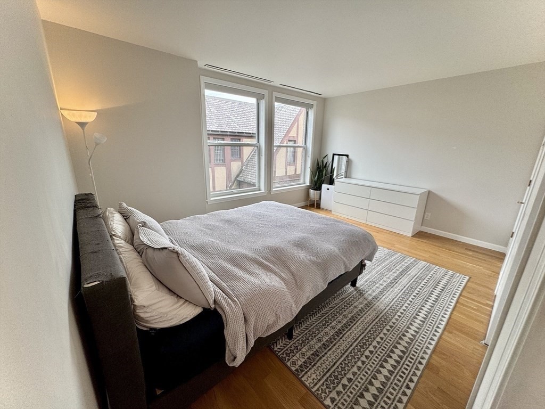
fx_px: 220
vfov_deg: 85.7
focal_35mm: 14
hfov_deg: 102.1
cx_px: 272
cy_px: 204
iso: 64
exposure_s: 1/120
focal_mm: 2.22
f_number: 2.2
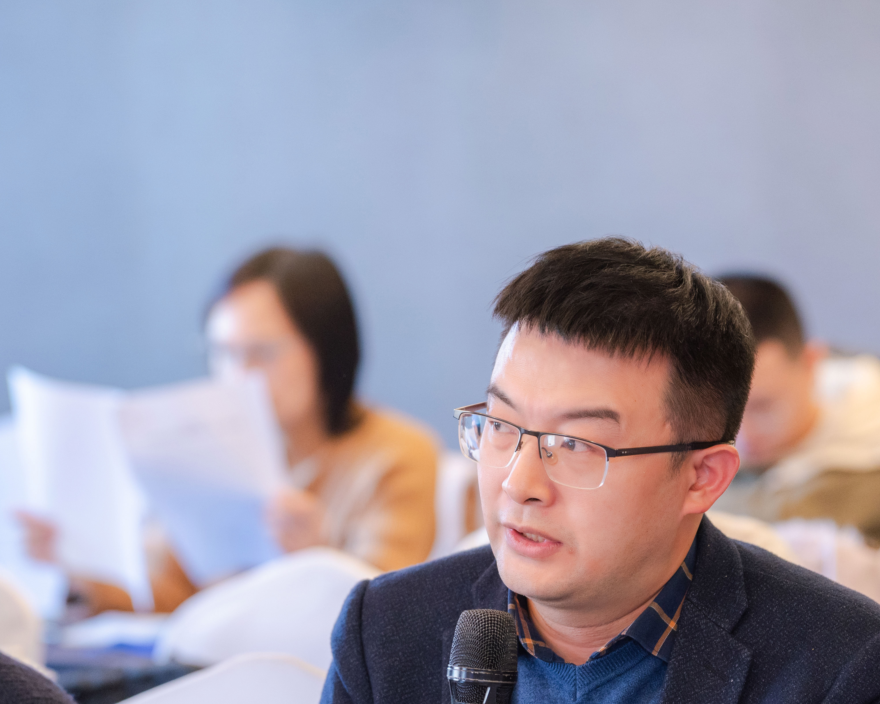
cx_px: 442
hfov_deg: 9.8
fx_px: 5131
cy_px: 550
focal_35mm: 197
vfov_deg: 7.8
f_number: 2.8
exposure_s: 1/125
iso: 1000
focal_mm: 105
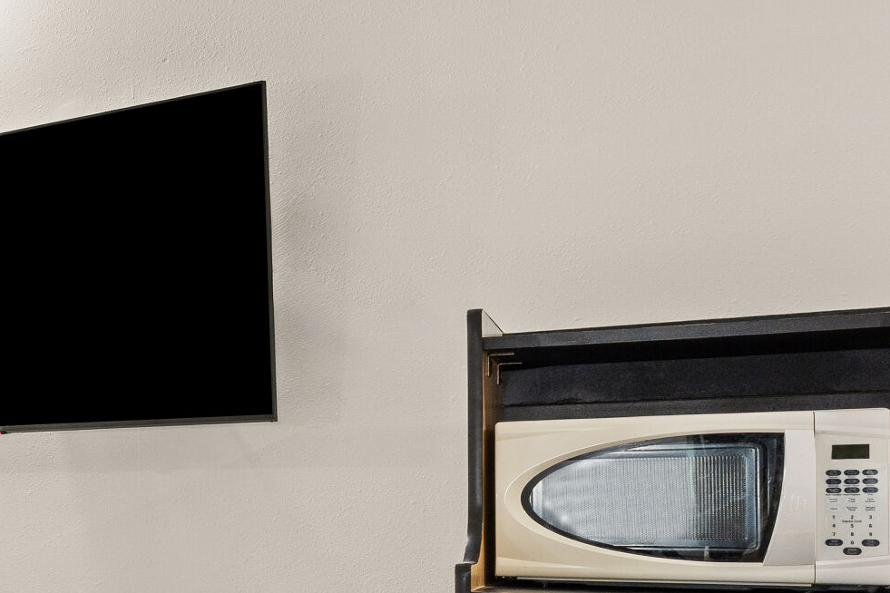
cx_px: -378
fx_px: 1293
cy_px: 518
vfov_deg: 25.2
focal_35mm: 52
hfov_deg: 28.1
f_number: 8
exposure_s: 1/1.25
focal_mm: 11.4
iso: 250
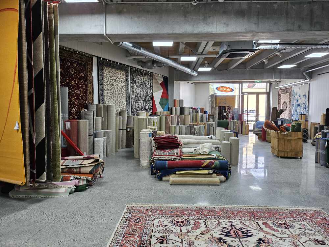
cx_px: 164
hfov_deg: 71.6
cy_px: 124
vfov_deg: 56.8
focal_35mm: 24
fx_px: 228
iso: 200
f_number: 1.8
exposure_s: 1/100
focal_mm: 5
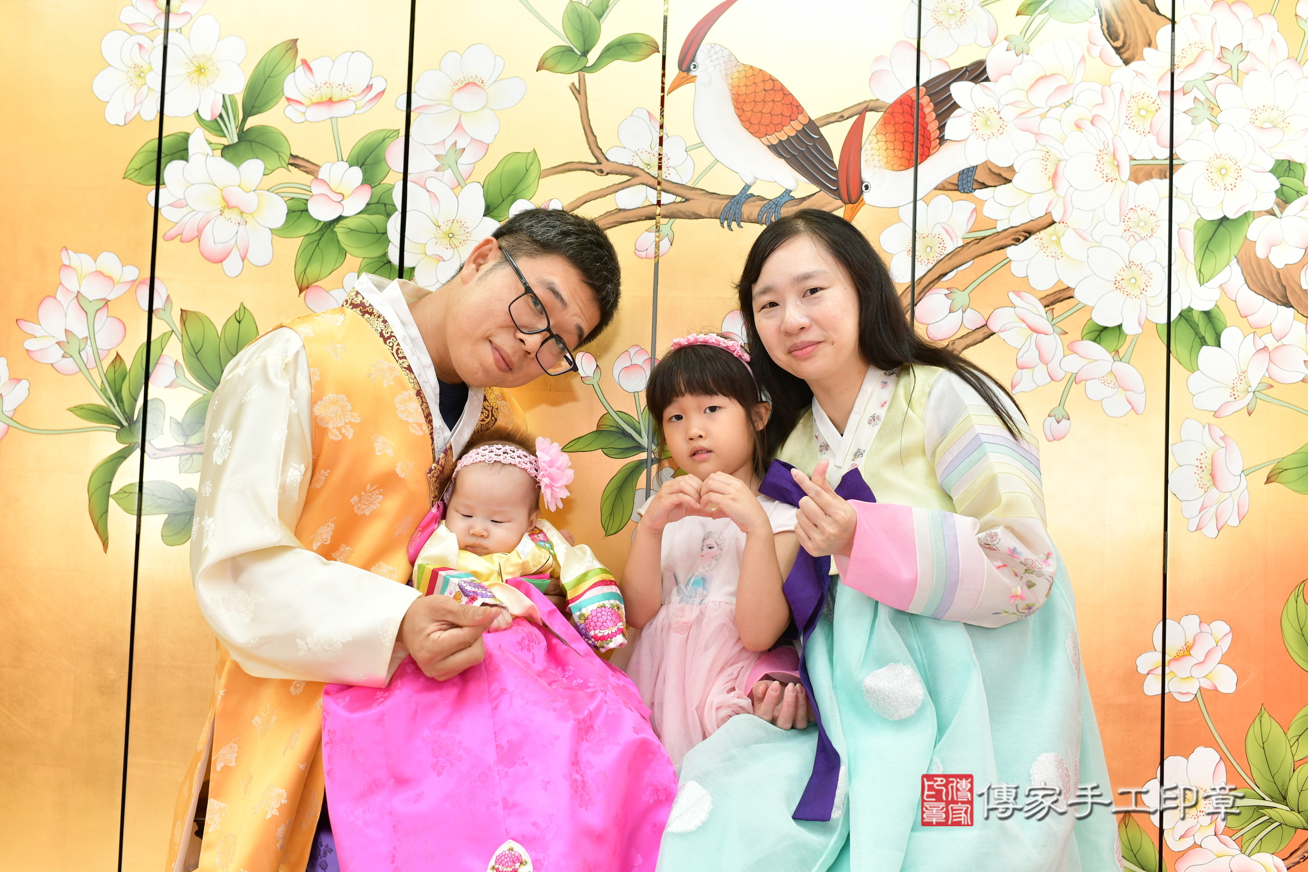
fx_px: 1272
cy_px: 436
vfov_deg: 37.9
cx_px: 654
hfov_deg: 54.4
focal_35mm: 35
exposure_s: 1/200
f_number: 4.5
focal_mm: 35
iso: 800
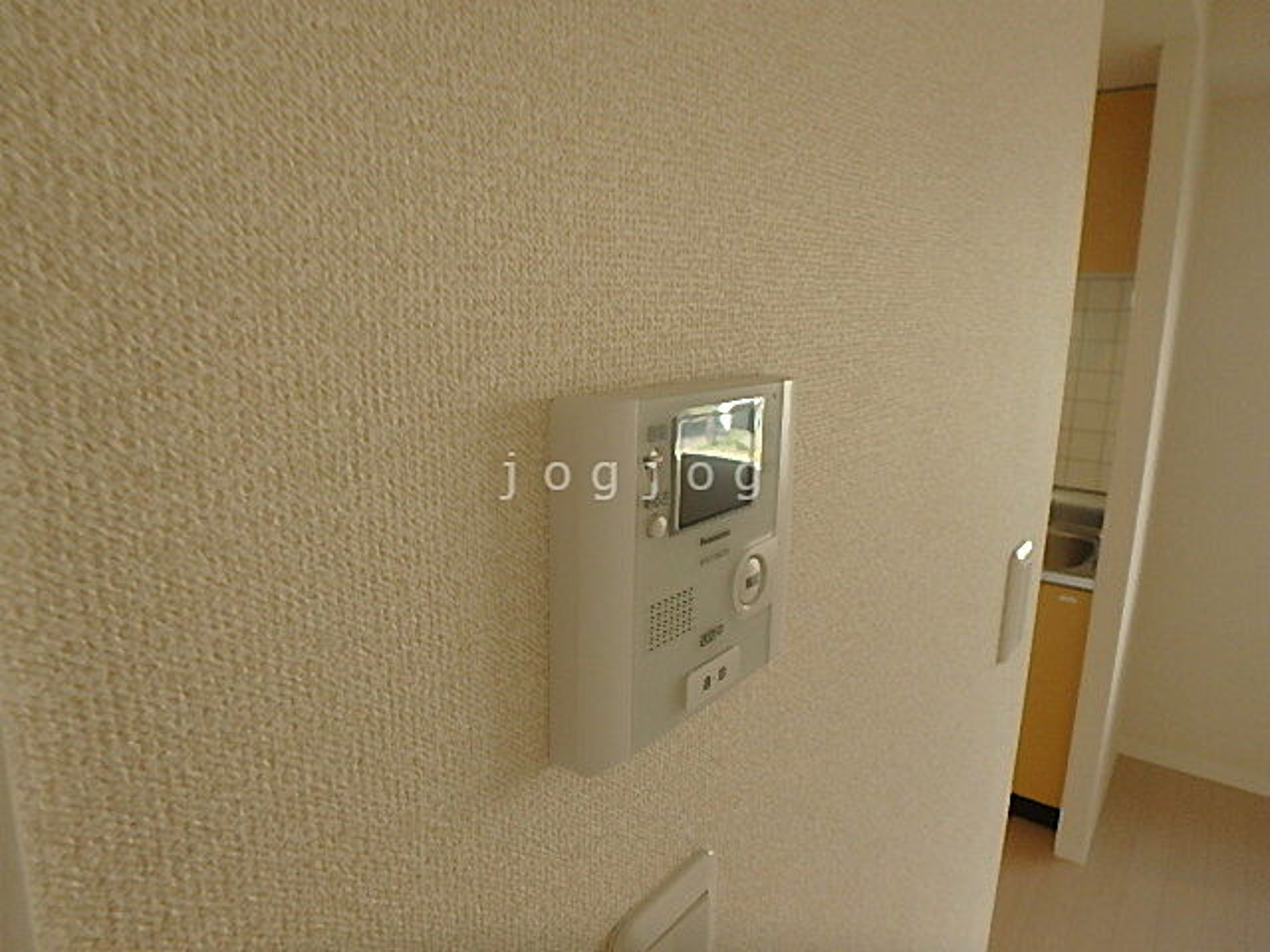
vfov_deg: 63.4
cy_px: 476
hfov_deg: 79.0
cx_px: 635
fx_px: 770
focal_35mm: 21
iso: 200
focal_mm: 3.7
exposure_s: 1/60
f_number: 3.5
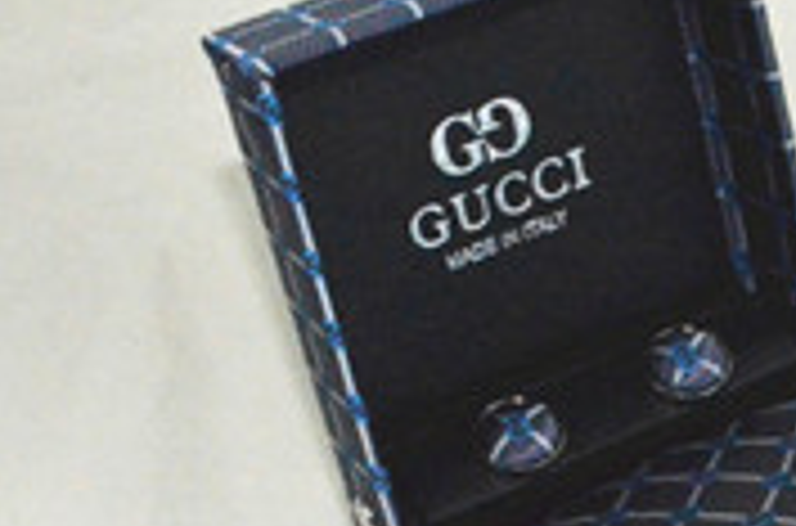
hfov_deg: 14.1
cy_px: 548
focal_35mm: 144
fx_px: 3175
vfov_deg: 9.4
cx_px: 724
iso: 6400
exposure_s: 1/250
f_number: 25
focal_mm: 34
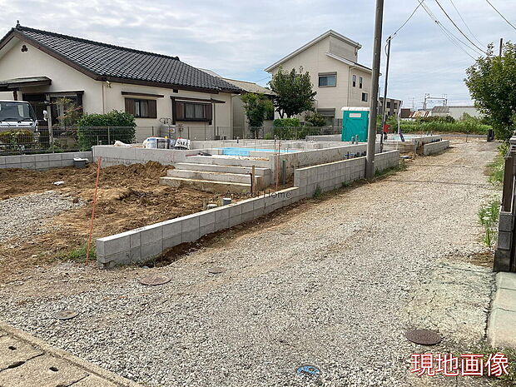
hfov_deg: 63.4
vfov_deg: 49.7
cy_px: 194
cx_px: 258
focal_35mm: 28
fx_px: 417
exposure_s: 1/2857
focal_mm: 3.99
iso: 20
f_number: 1.8
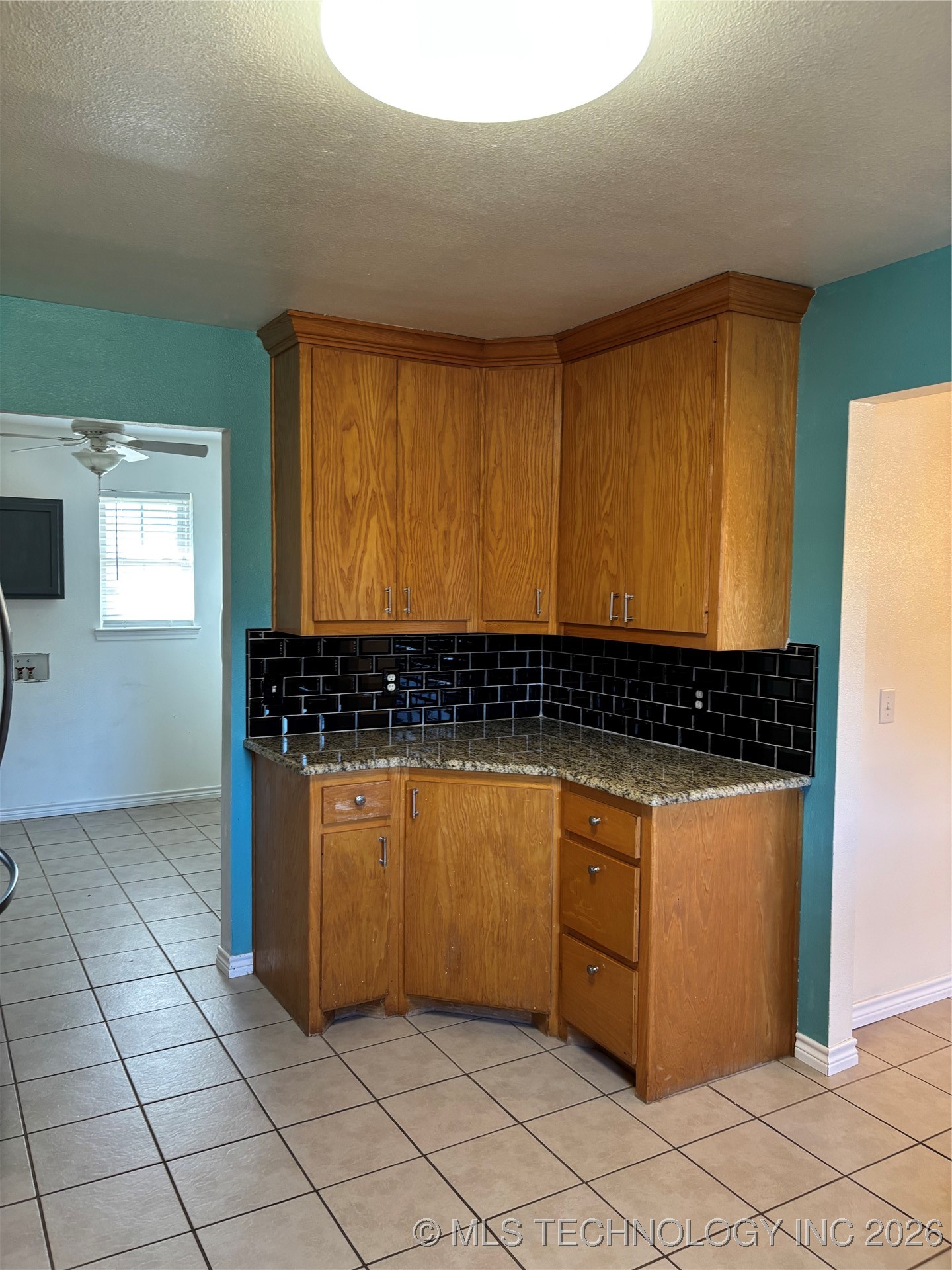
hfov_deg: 53.1
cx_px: 476
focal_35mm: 26
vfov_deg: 67.3
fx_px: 953
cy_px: 635
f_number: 1.6
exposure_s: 1/60
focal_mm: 5.96
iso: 160
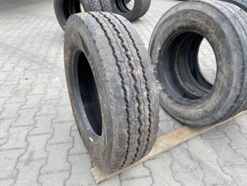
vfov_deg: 53.1
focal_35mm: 26
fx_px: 186
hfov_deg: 67.3
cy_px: 93
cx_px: 124
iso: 32
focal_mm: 4.25
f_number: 1.8
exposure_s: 1/303
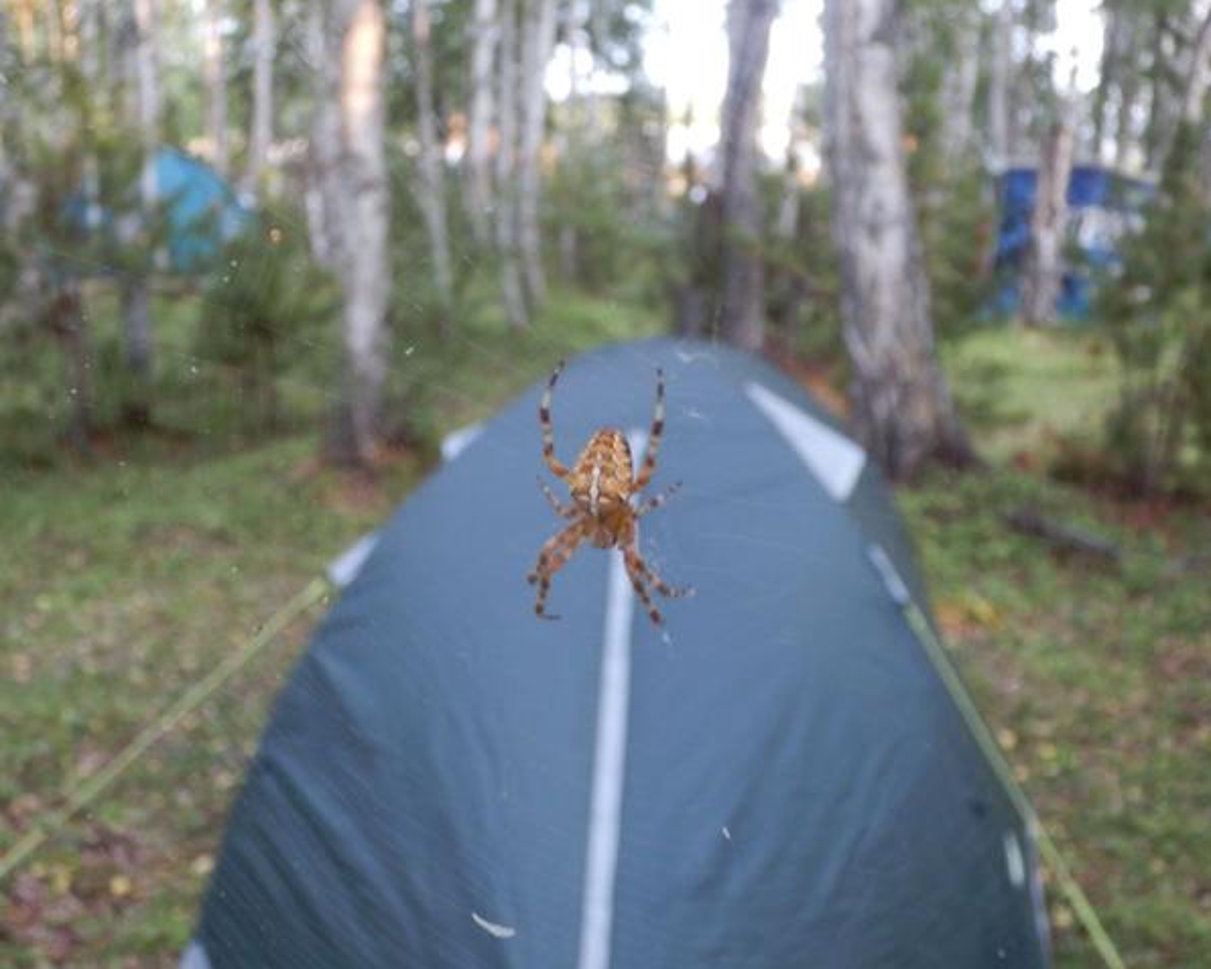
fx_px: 1577
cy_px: 483
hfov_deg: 42.0
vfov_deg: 34.2
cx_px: 601
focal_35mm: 44
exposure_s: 1/40
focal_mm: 7.4
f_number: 4
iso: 250
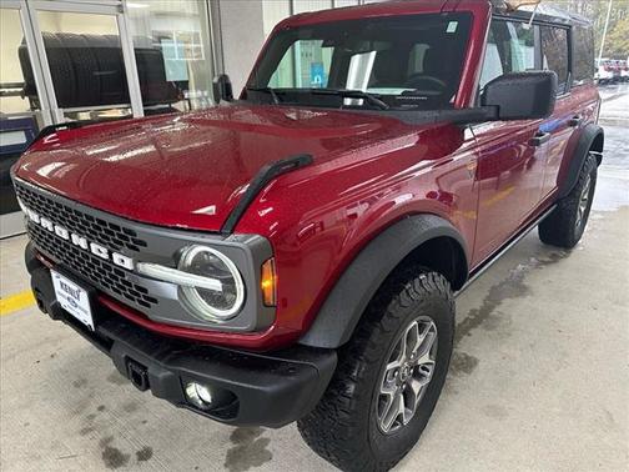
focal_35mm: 24
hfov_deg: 71.6
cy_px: 236
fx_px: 436
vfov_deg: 56.8
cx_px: 314
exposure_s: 1/60
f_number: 1.78
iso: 200
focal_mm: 6.86
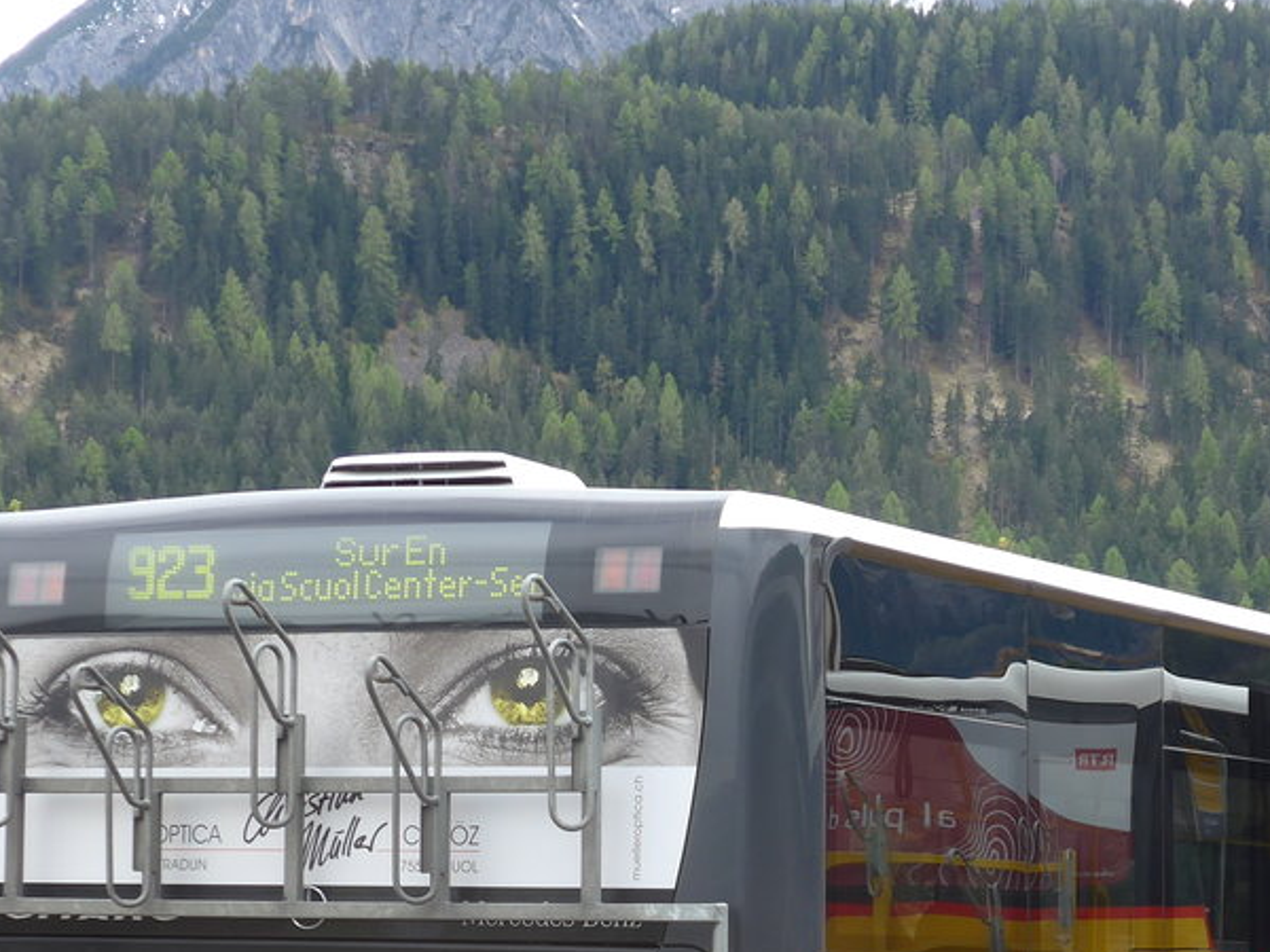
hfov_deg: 15.9
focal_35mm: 124
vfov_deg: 11.8
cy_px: 935
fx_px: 4549
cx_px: 847
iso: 80
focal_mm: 12.7
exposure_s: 1/250
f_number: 3.7
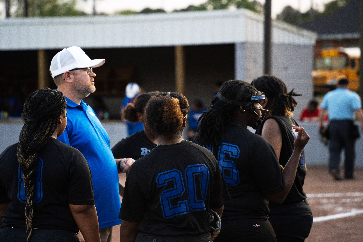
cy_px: 121
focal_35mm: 151
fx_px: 1522
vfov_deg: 9.1
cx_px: 182
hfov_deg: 13.6
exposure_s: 1/1000
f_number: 5.6
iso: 1250
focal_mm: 151
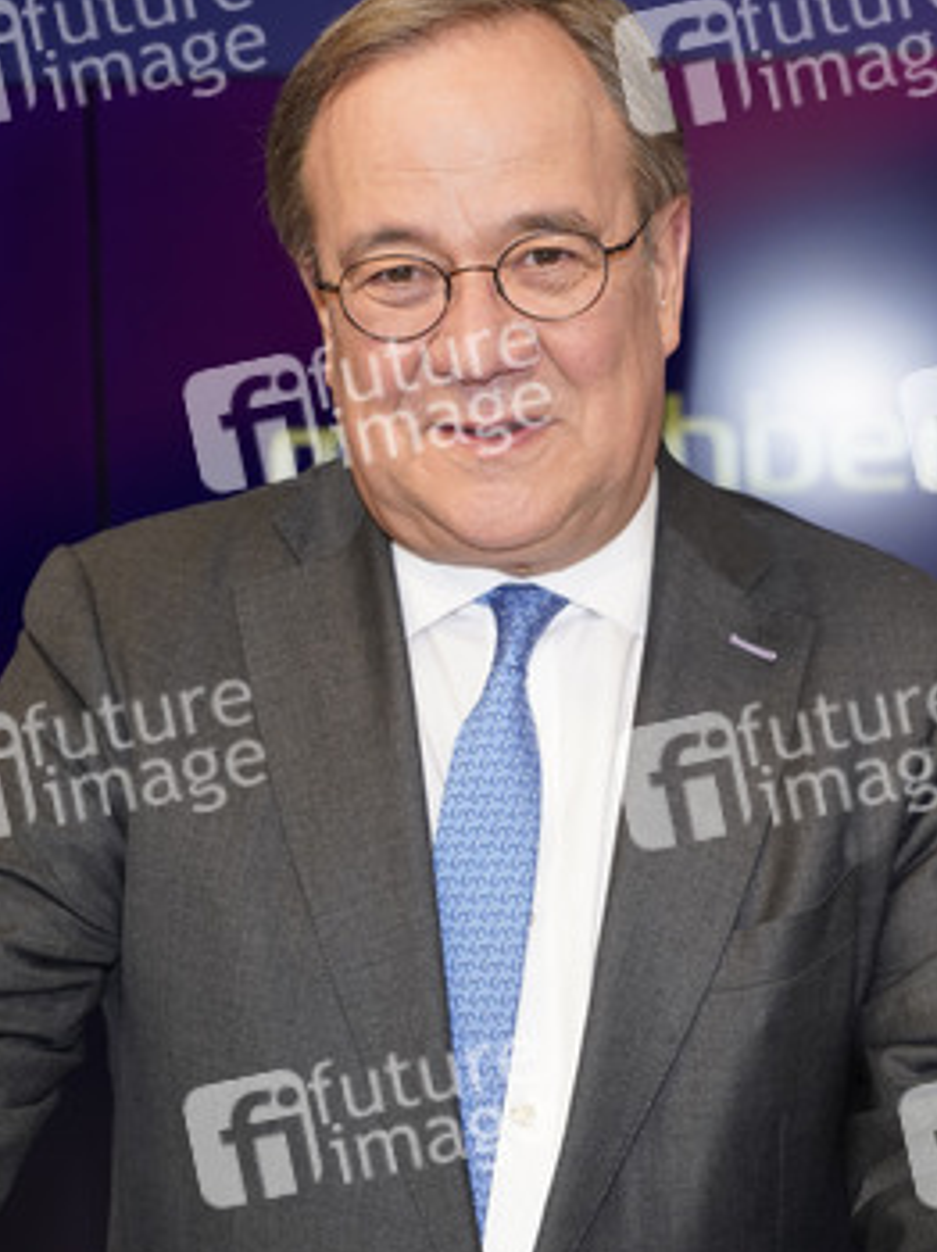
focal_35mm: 67
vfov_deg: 29.0
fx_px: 2421
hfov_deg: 21.9
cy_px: 587
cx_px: 472
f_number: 5.6
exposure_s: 1/160
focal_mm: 61
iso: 2000
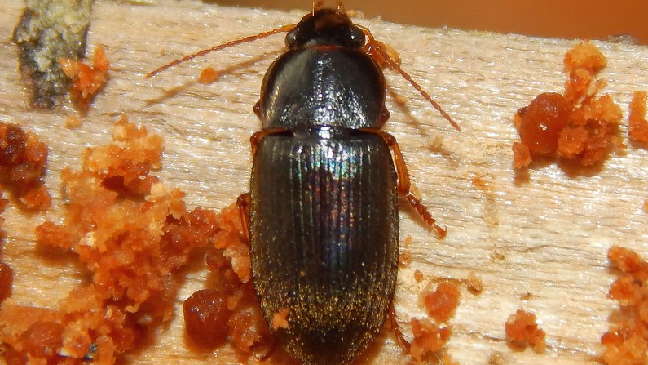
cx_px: 323
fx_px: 3934
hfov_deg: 9.4
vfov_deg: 5.3
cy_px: 176
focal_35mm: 229
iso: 125
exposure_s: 1/100
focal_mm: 37.1
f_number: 10.9
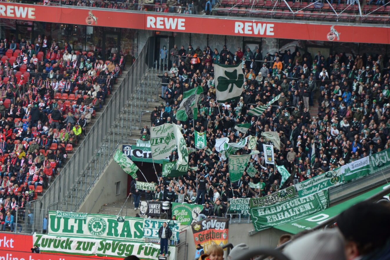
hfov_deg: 10.9
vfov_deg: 7.3
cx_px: 199
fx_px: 2043
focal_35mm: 189
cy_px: 147
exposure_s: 1/250
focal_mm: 105
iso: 800
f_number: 5.6
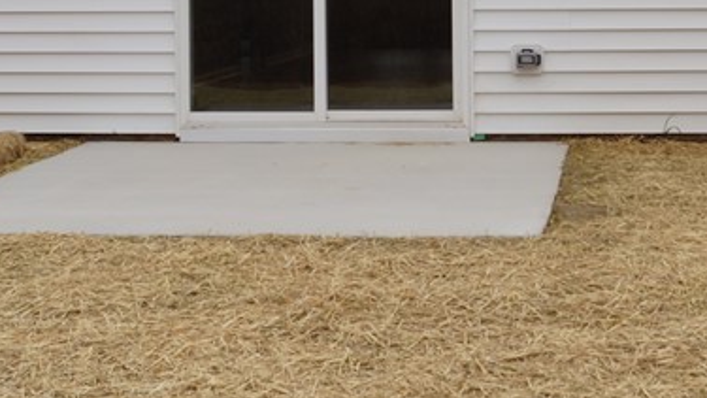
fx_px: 1537
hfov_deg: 25.5
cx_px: 554
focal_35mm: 82
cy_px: -75
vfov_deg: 14.3
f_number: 11
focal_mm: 18
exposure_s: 1/100
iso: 100
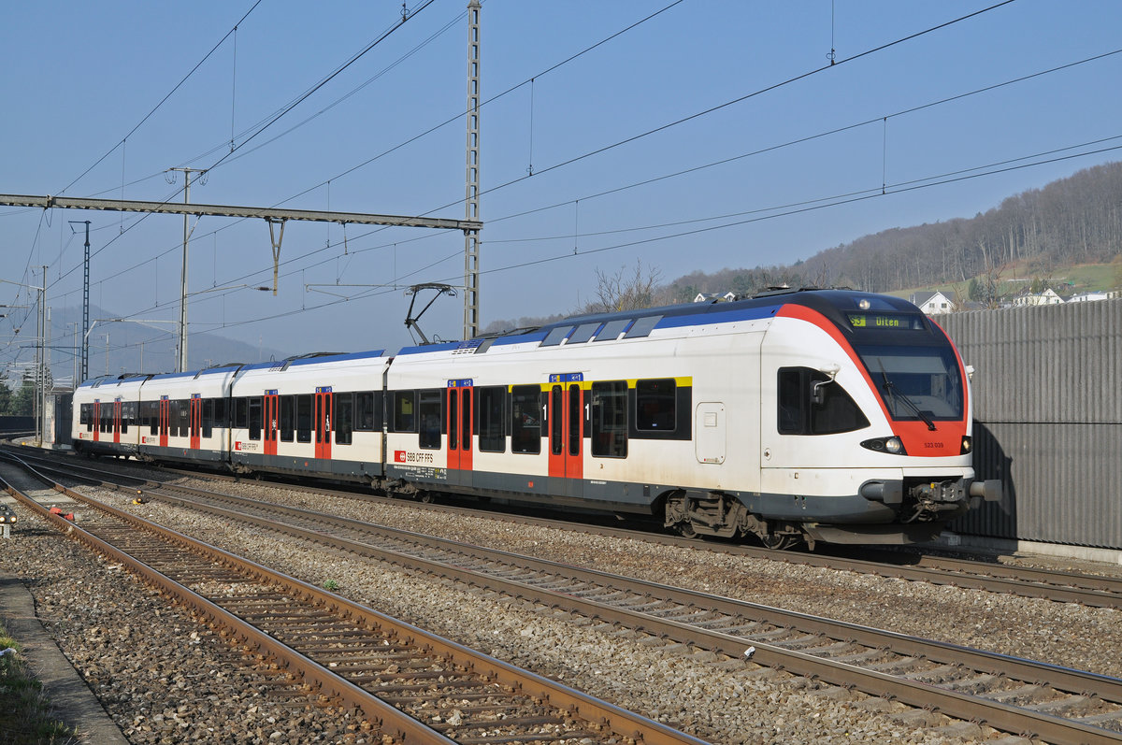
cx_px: 561
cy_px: 372
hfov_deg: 37.9
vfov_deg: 25.7
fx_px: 1634
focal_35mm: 52
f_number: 6.3
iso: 250
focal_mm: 35
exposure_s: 1/1000
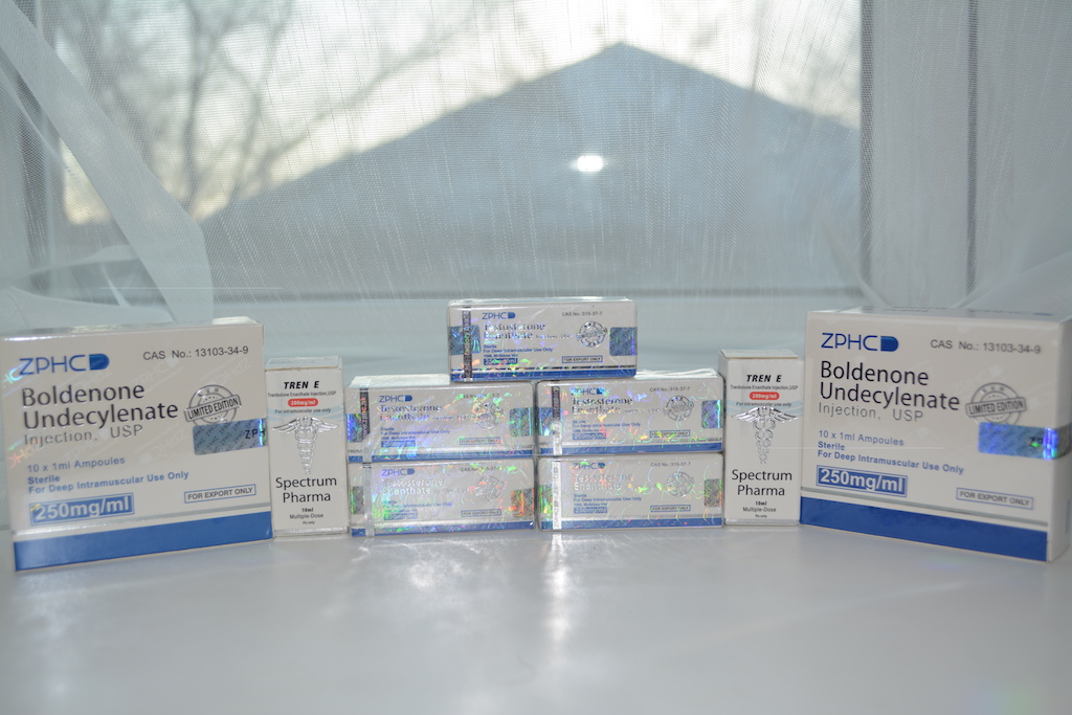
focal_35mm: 36
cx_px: 536
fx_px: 1072
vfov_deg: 36.9
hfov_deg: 53.1
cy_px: 358
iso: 100
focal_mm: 24
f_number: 4.5
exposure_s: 1/200
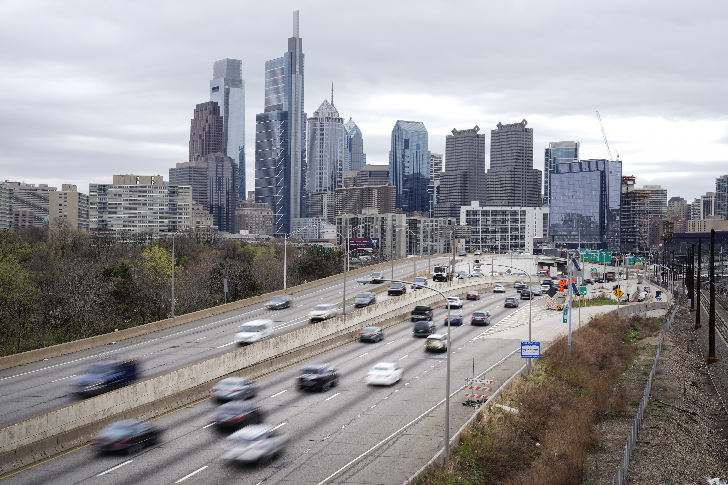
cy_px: 242
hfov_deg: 38.9
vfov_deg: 26.5
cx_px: 364
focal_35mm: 51
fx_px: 1031
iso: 50
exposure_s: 1/8
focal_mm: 51
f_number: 22
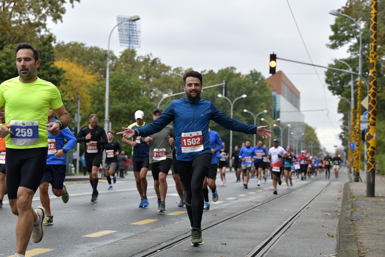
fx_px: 1091
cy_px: 128
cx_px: 192
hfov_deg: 20.0
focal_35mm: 102
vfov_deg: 13.4
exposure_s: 1/250
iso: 800
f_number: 5
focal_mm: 102
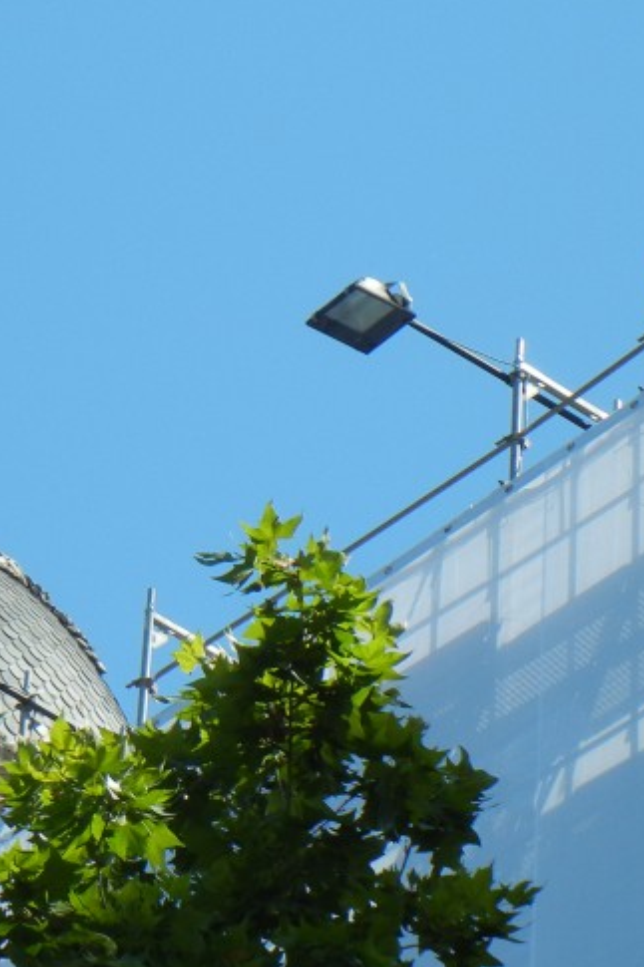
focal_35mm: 292
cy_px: 401
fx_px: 7840
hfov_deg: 4.7
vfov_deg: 7.1
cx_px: -321
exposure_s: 1/656
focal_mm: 24
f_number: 4.6
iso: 160
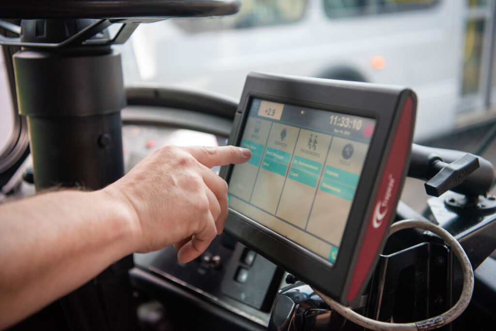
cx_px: 248
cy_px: 166
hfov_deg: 41.1
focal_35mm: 48
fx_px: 662
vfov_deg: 28.1
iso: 2500
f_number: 2.8
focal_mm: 48
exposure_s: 1/1250
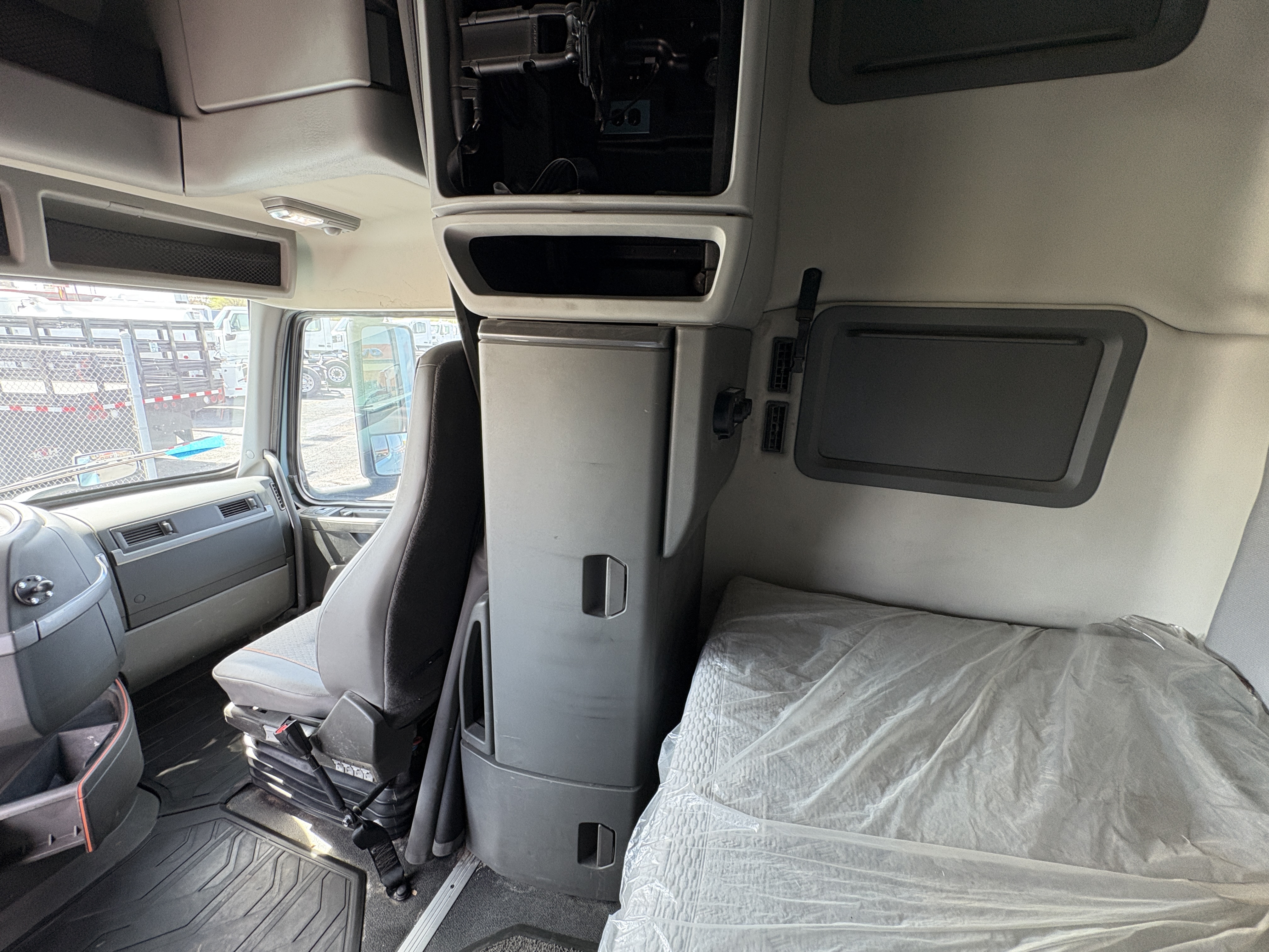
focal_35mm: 14
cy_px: 476
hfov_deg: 102.1
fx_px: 513
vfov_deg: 85.7
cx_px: 634
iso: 250
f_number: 2.2
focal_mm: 2.22
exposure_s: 1/60
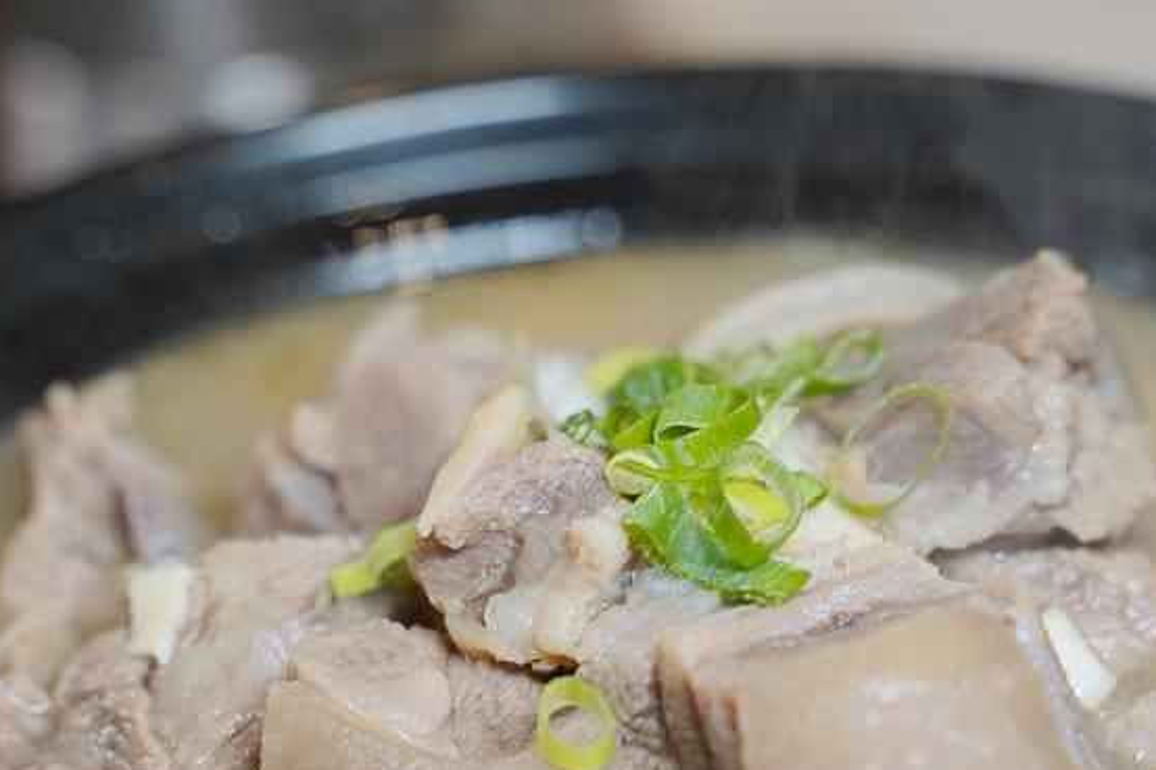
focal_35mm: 117
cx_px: 599
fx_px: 3756
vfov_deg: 11.6
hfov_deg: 17.5
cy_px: 697
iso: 200
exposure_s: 1/60
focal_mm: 54
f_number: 4
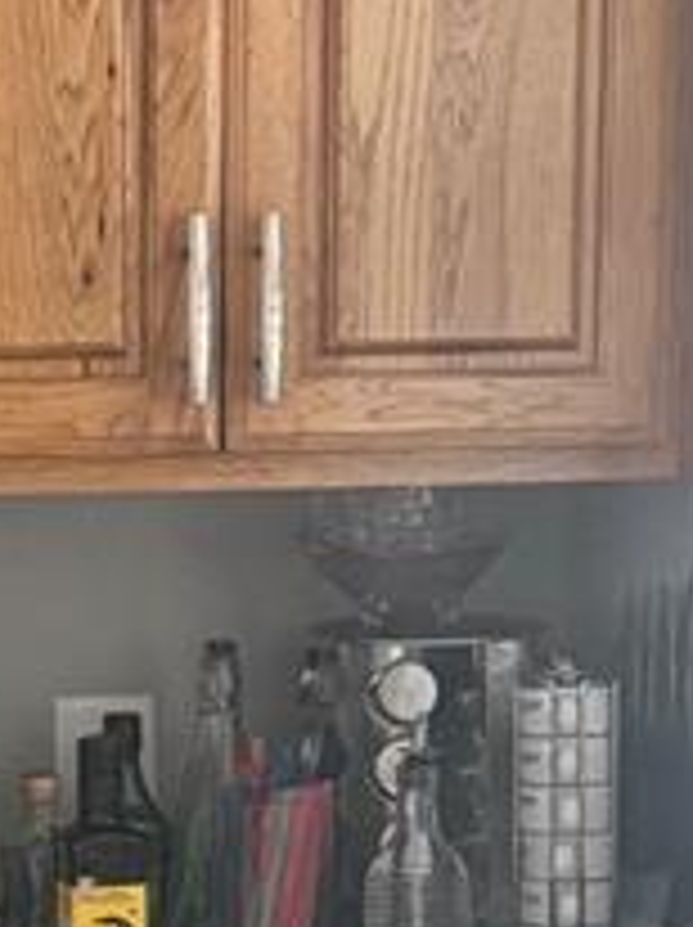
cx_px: -135
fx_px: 3745
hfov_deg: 10.4
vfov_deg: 14.0
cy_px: 738
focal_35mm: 140
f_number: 1.78
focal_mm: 6.76
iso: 640
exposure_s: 1/60
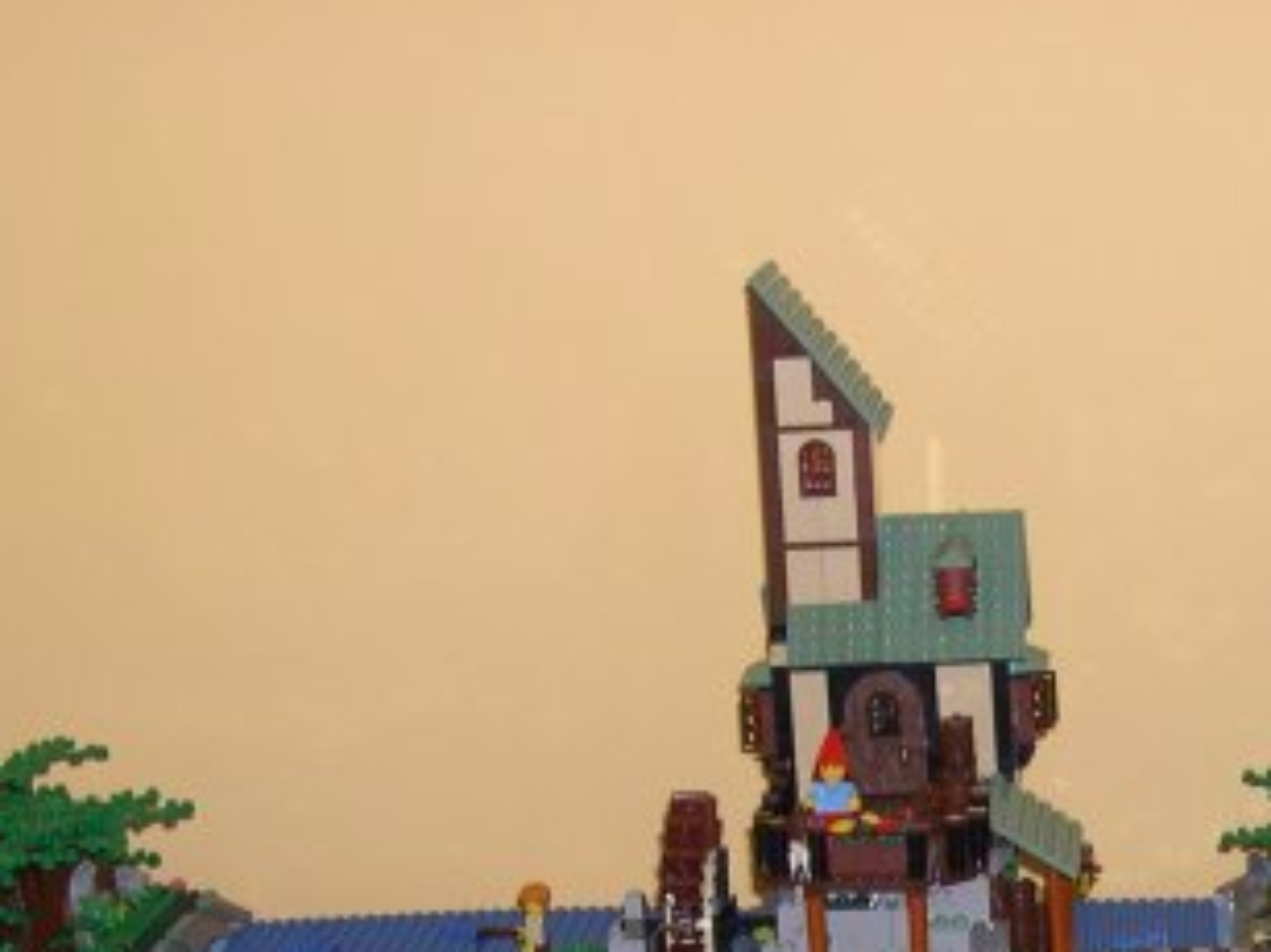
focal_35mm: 99
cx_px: 1139
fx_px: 3634
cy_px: 1225
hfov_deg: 19.5
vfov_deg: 14.3
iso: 100
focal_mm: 8
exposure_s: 1/60
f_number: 2.8
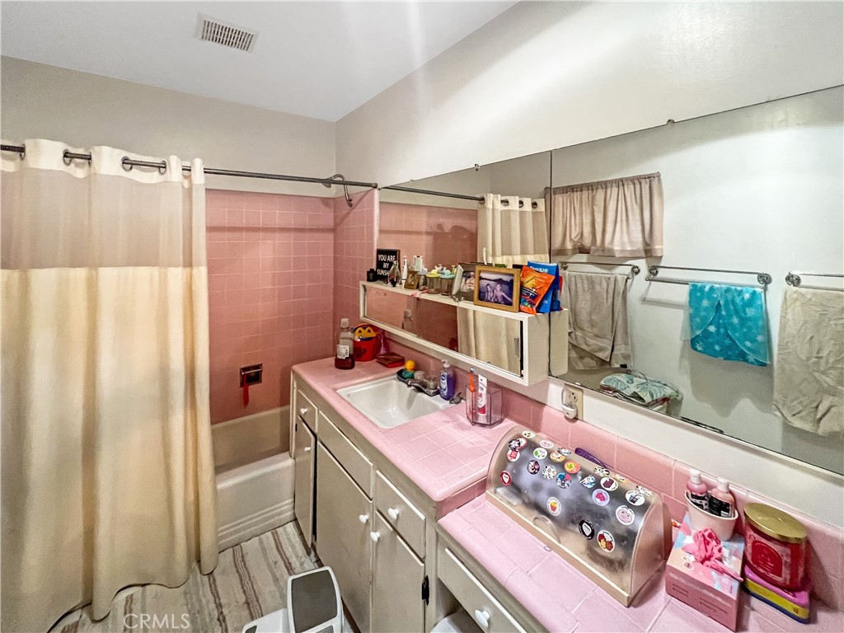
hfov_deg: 106.2
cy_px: 316
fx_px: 317
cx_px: 422
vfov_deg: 89.9
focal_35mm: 13
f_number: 1.8
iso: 800
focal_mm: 1.57
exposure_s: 1/60
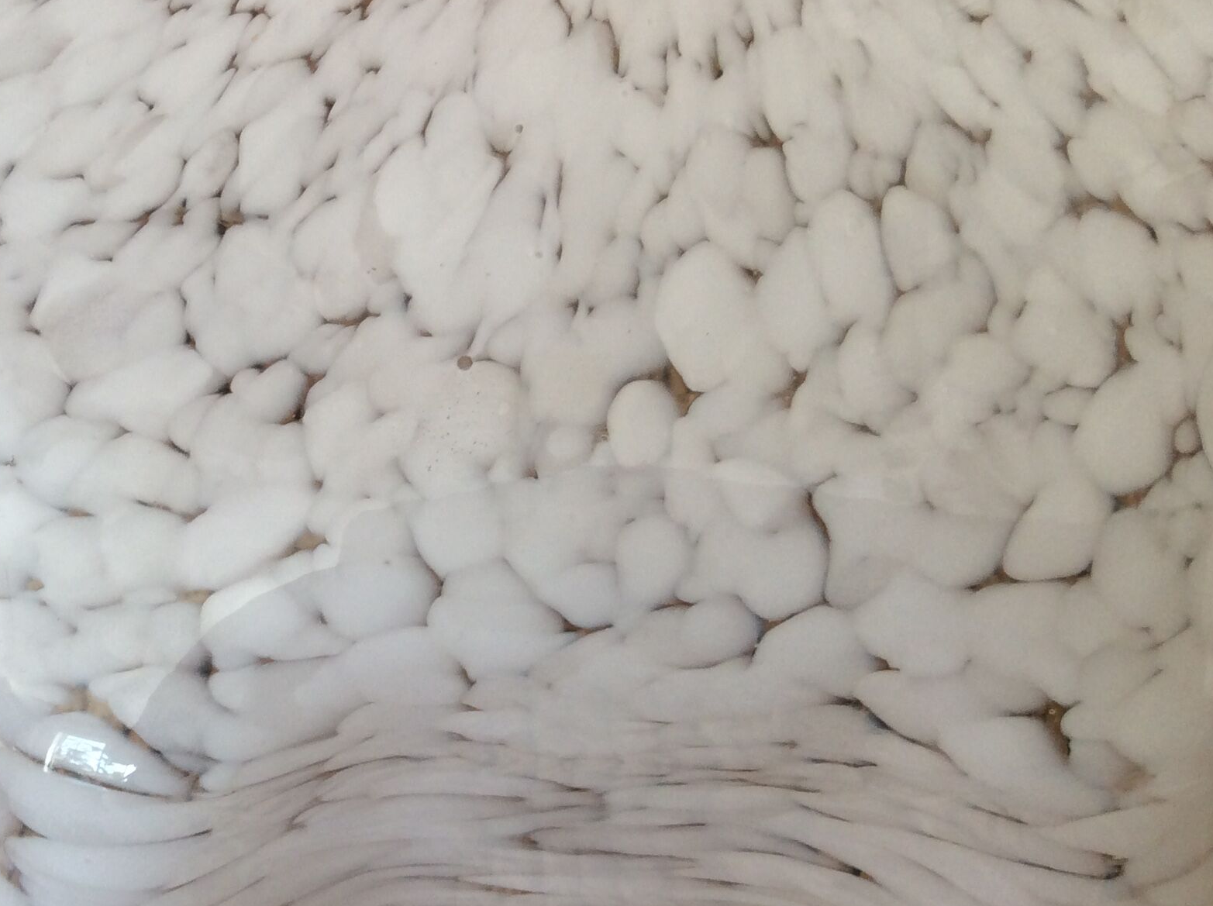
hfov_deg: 35.0
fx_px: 1855
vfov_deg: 27.4
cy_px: 386
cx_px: 236
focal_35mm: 53
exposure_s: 1/40
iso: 40
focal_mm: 3.3
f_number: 2.4
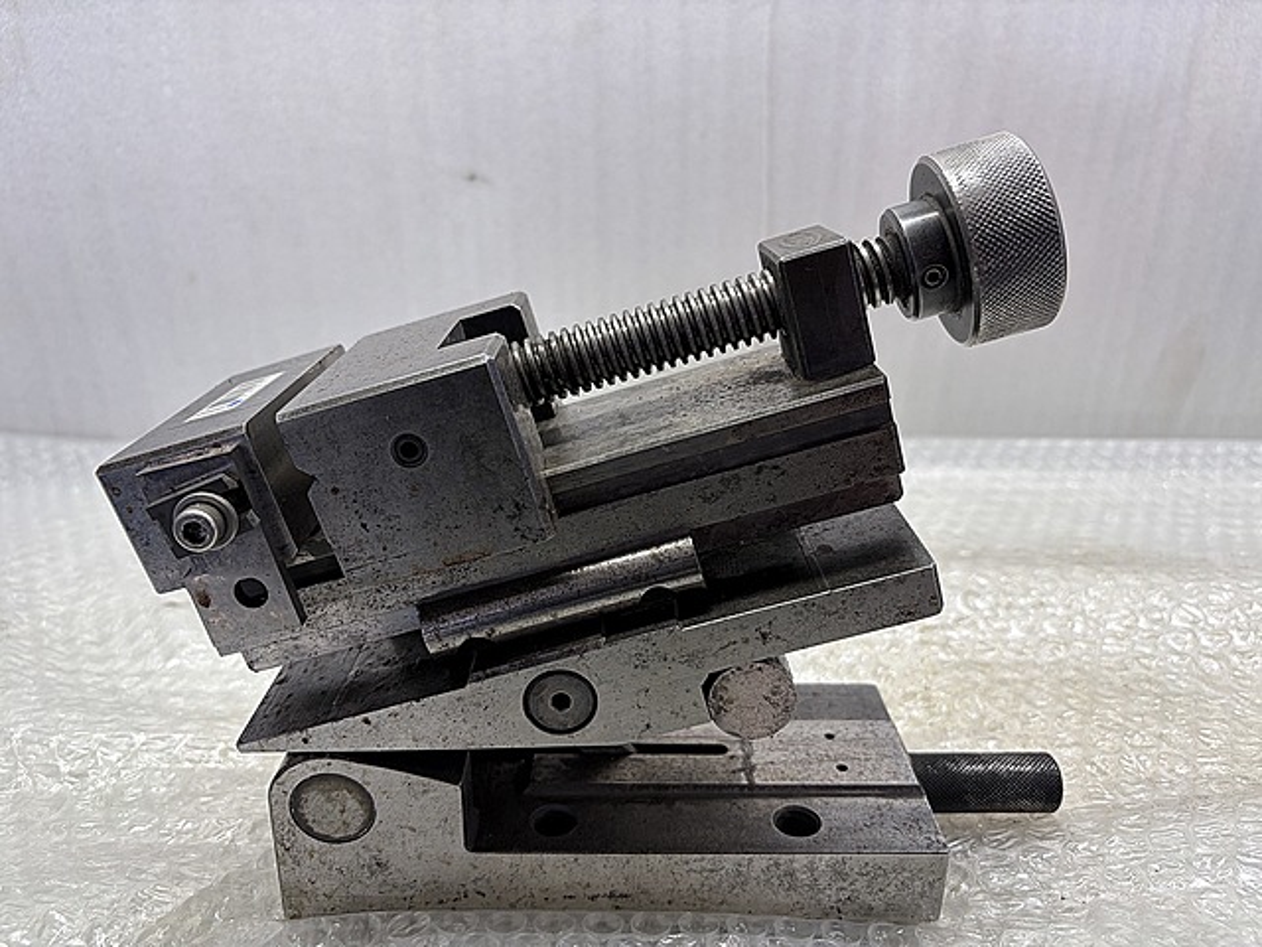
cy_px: 474
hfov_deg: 67.3
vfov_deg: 53.1
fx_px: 948
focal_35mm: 26
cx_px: 631
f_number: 1.6
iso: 40
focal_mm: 5.96
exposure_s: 1/122
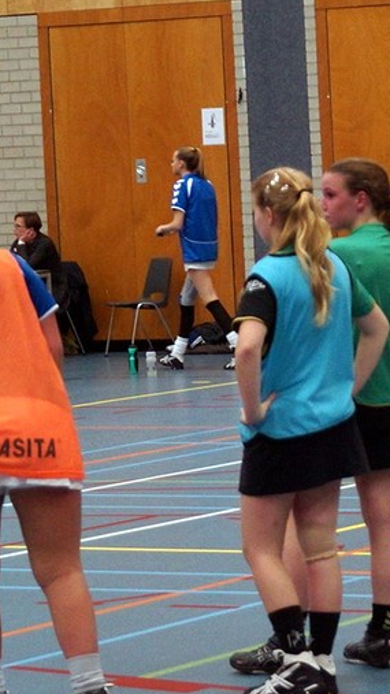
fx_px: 2336
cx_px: 494
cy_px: 316
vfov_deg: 16.9
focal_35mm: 127
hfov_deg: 9.4
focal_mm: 40
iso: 1000
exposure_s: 1/250
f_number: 2.8
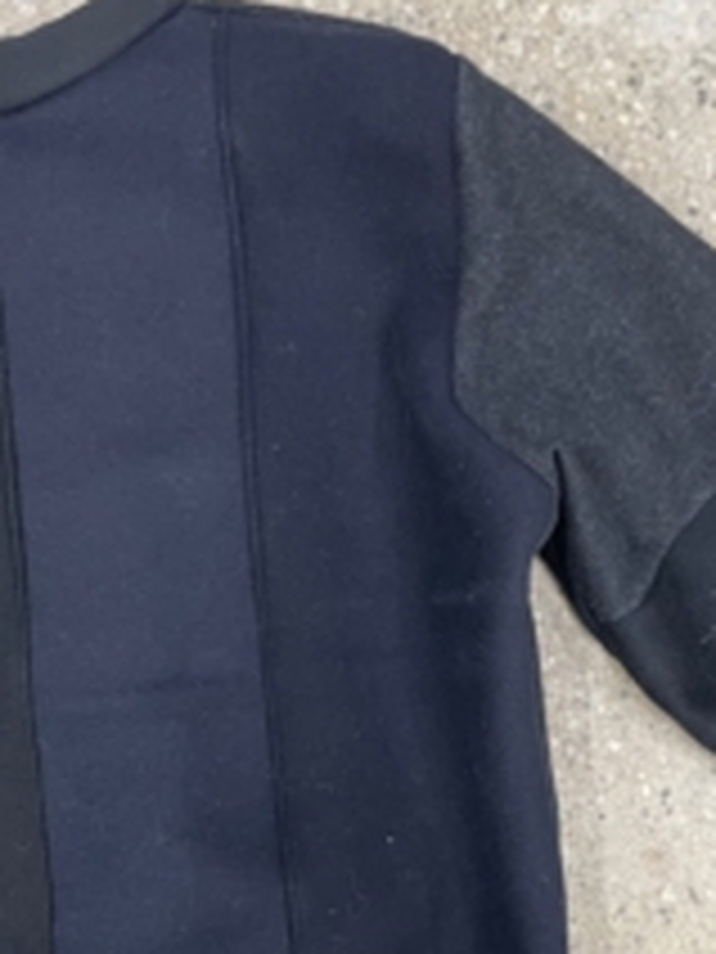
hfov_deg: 29.7
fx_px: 1351
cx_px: 360
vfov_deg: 38.1
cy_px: 693
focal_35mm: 49
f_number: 1.6
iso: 320
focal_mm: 4.2
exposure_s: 1/60
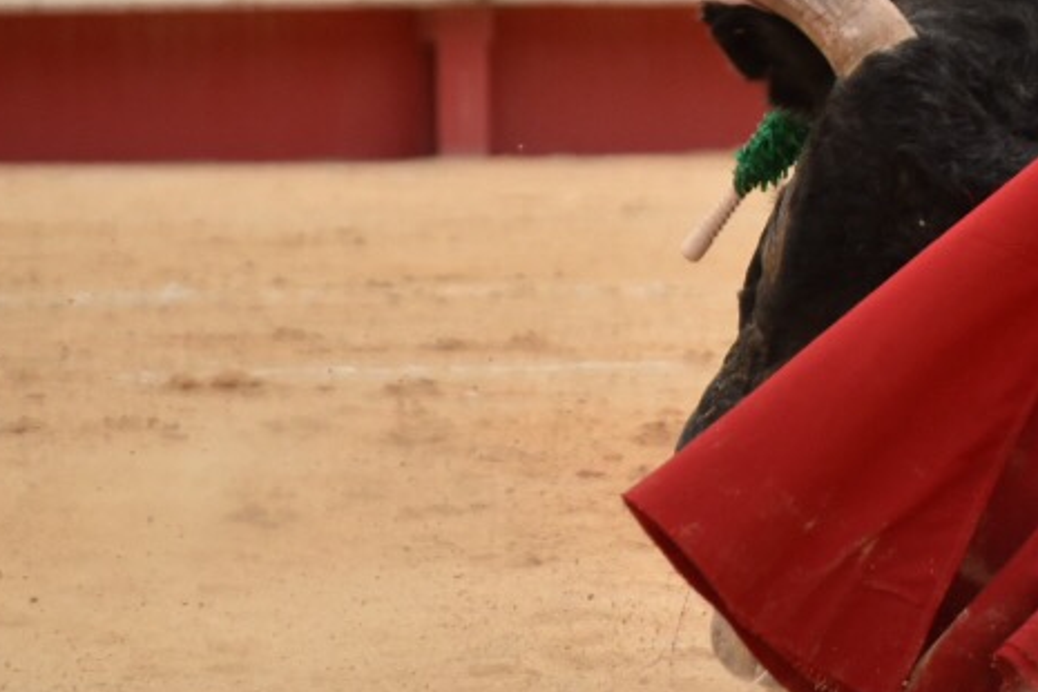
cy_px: -22
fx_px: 21076
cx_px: 1598
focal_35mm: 731
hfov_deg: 2.8
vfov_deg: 1.9
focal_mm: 210
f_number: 5.6
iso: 900
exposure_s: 1/640
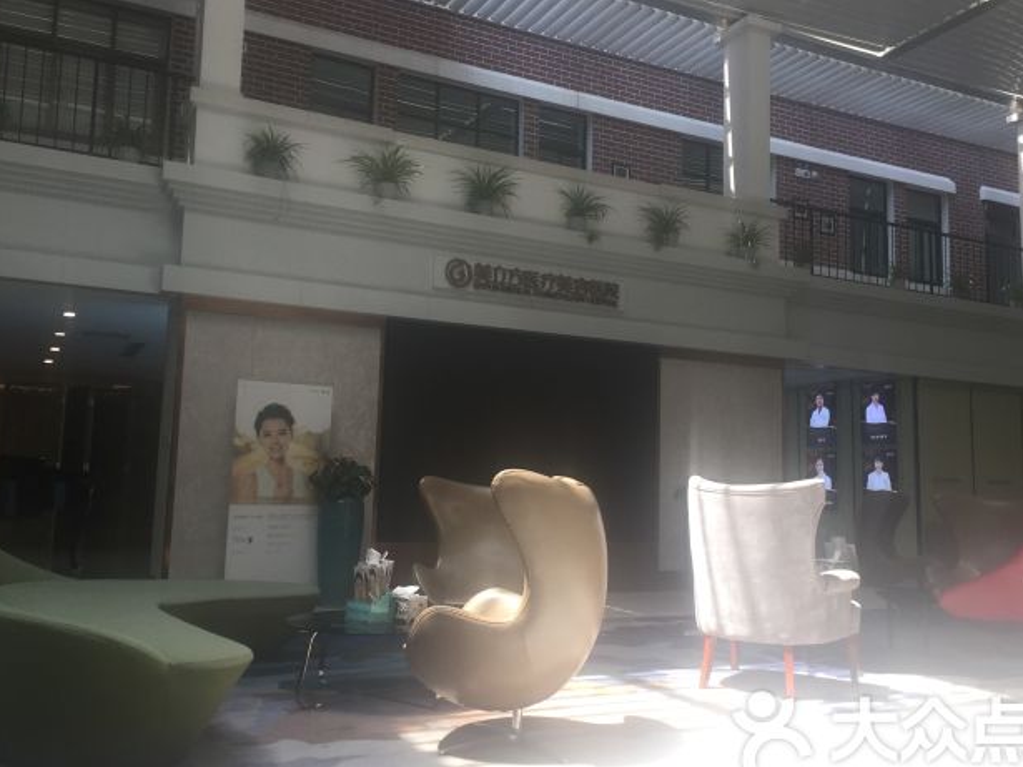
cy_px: 380
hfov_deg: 55.2
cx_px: 567
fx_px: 975
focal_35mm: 33
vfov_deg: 42.9
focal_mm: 4.15
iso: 32
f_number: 2.2
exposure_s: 1/205
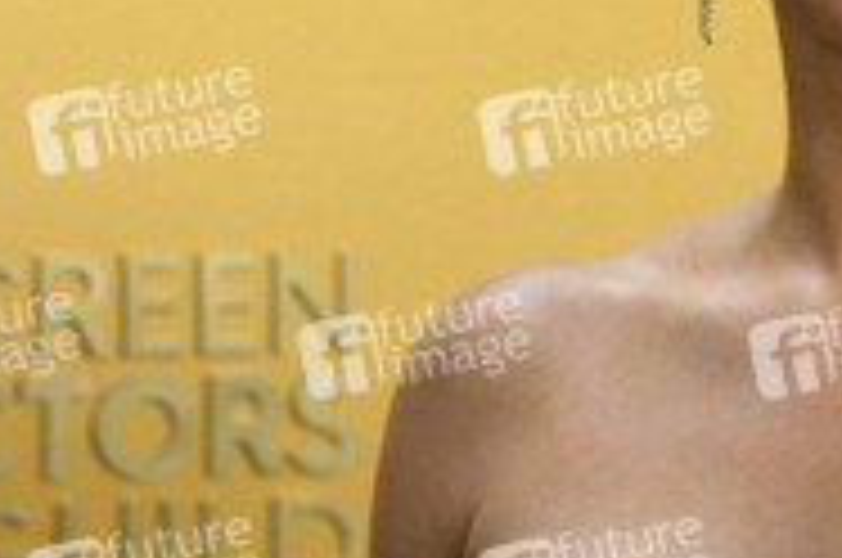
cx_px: 923
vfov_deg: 5.1
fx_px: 6304
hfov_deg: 7.6
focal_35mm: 270
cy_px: 9
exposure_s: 1/250
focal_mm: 112
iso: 2500
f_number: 6.3
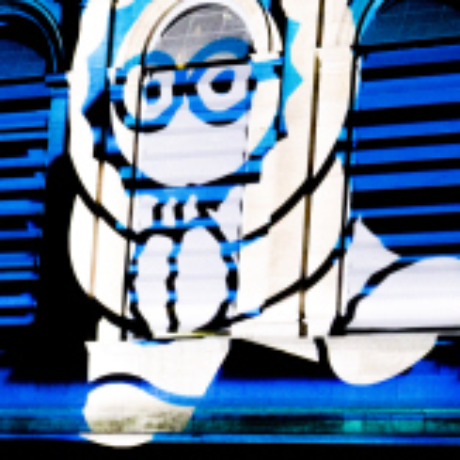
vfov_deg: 8.4
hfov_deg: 8.4
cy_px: 162
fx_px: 3127
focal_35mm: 208
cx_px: -3
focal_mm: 62
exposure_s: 1/50
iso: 2000
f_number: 5.3
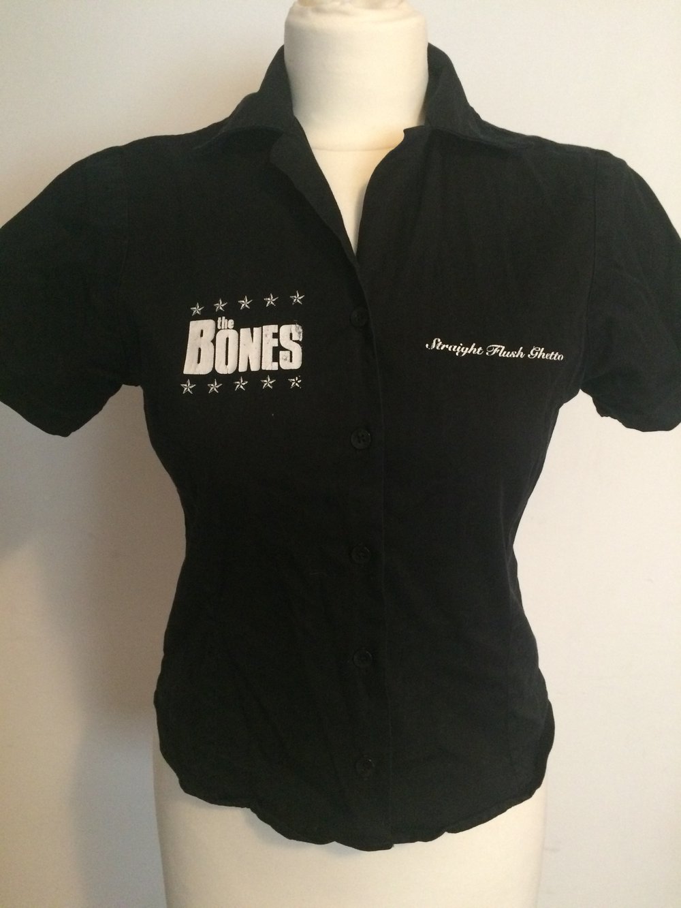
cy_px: 454
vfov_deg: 61.7
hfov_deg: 48.2
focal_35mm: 29
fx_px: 761
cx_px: 340
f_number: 2.2
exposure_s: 1/17
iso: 320
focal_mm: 4.15
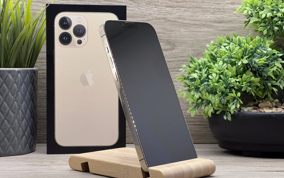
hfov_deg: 25.2
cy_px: 106
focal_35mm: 82
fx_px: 635
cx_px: 142
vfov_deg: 15.9
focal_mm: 9
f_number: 2.8
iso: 100
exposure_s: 1/100
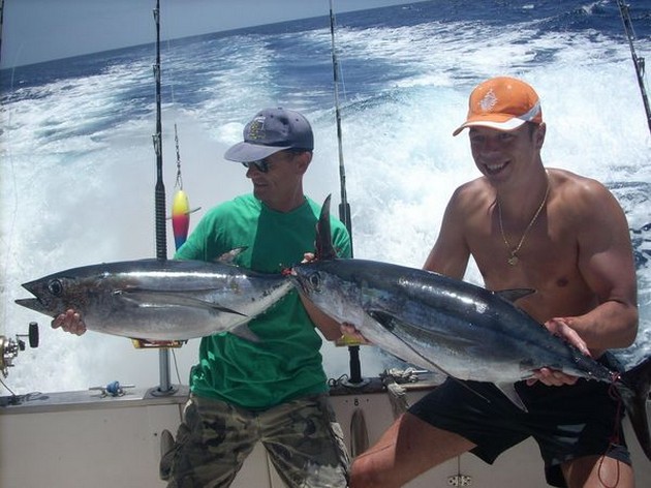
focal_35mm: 37
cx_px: 326
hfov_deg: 50.2
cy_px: 244
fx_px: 696
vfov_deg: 38.6
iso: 64
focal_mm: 6.2
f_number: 5.6
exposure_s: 1/402
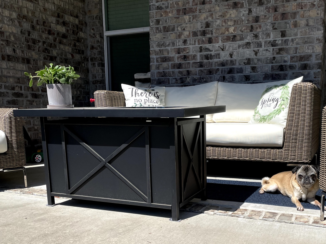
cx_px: 163
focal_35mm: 26
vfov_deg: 53.0
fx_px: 245
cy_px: 122
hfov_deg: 67.3
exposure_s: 1/4831
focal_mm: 4.2
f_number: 1.6
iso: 32
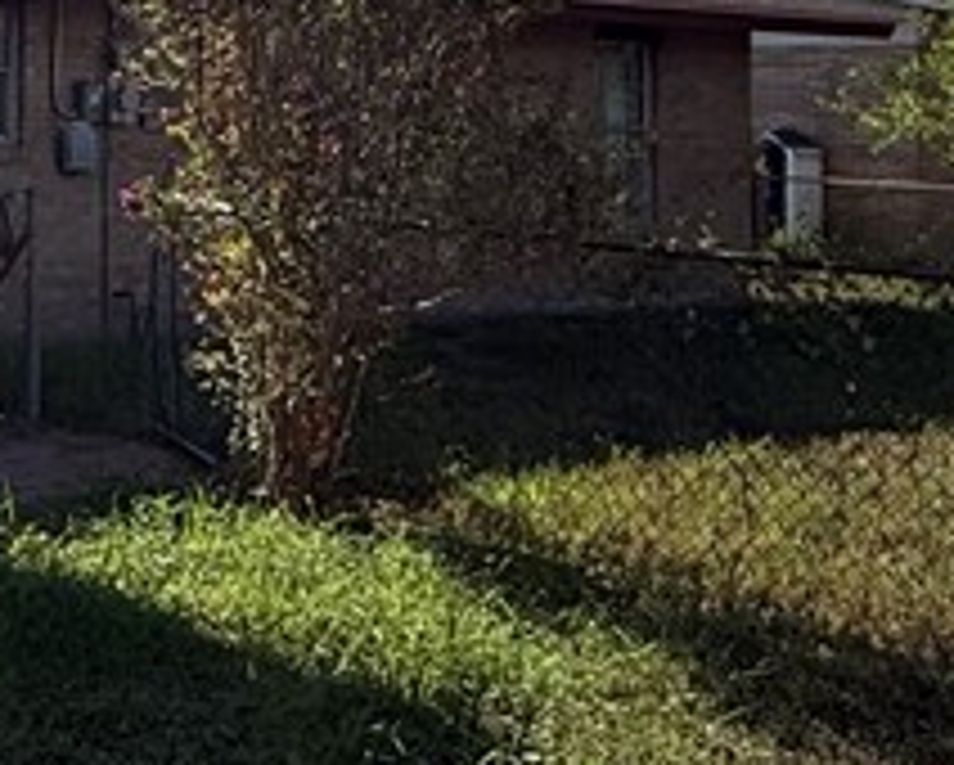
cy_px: 36
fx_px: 1865
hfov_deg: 24.9
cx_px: -284
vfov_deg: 22.5
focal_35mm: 66
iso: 50
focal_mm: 2.22
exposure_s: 1/3289
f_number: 2.2
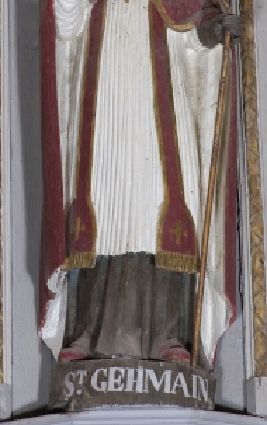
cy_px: 86
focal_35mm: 374
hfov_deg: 3.5
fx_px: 4342
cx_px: 108
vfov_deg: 5.6
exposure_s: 1/30
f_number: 8
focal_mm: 145
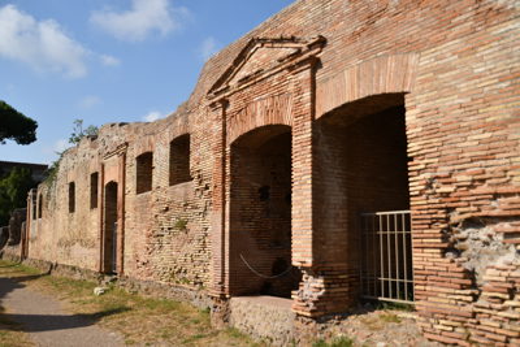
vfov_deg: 40.0
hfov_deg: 57.2
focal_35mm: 33
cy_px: 174
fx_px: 477
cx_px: 260
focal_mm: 22
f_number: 3.5
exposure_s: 1/2000
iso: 100
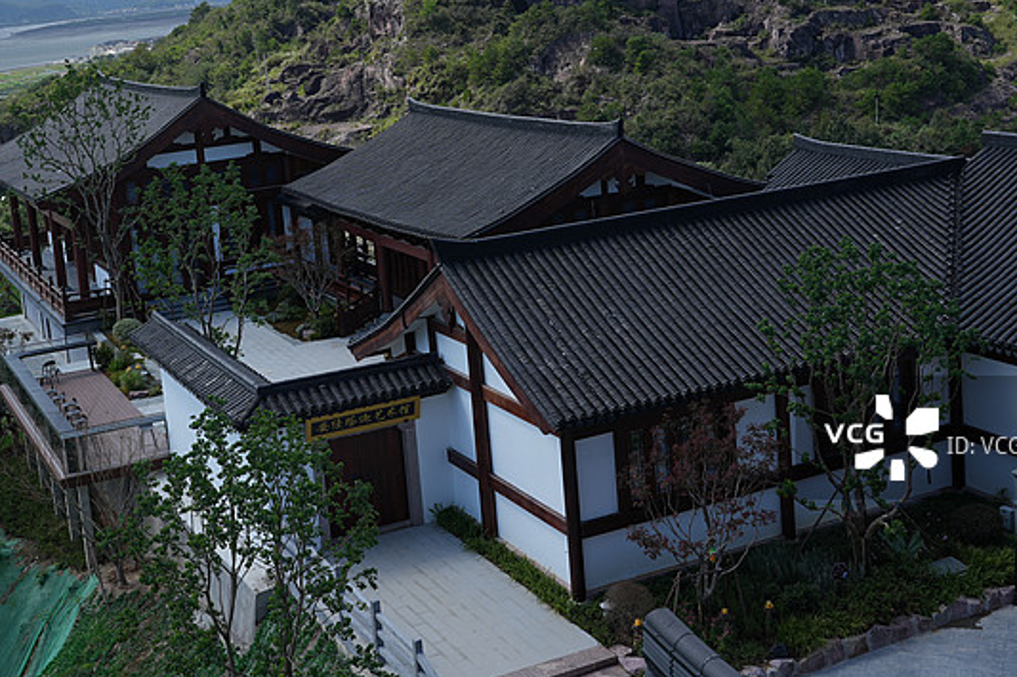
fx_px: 1440
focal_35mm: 51
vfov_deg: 26.2
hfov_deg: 38.9
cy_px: 201
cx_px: 458
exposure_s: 1/320
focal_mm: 34
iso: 100
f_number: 8
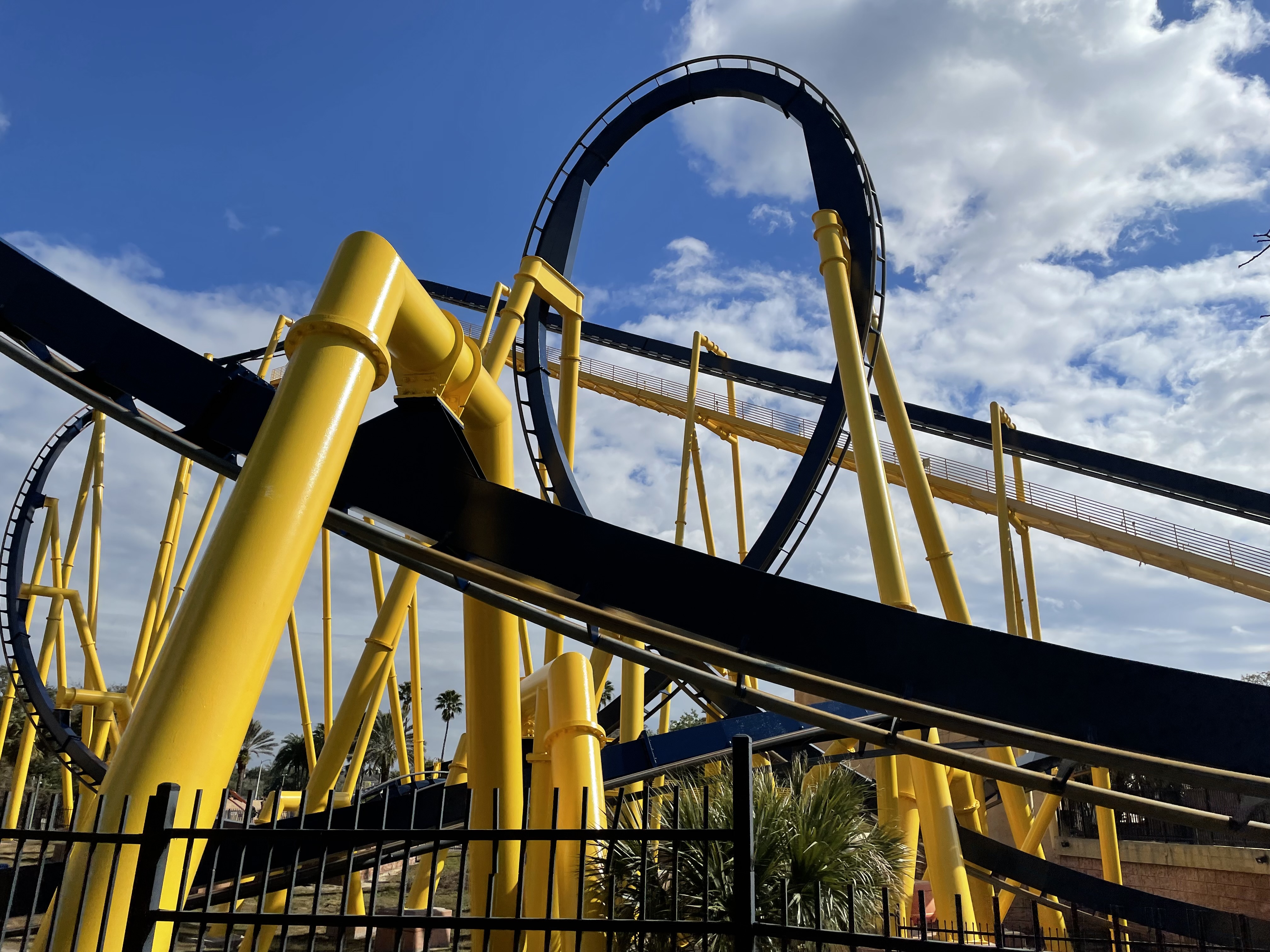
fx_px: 954
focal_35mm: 26
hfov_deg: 67.3
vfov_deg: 53.1
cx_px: 635
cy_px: 476
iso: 32
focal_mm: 4.2
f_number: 1.6
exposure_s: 1/6494
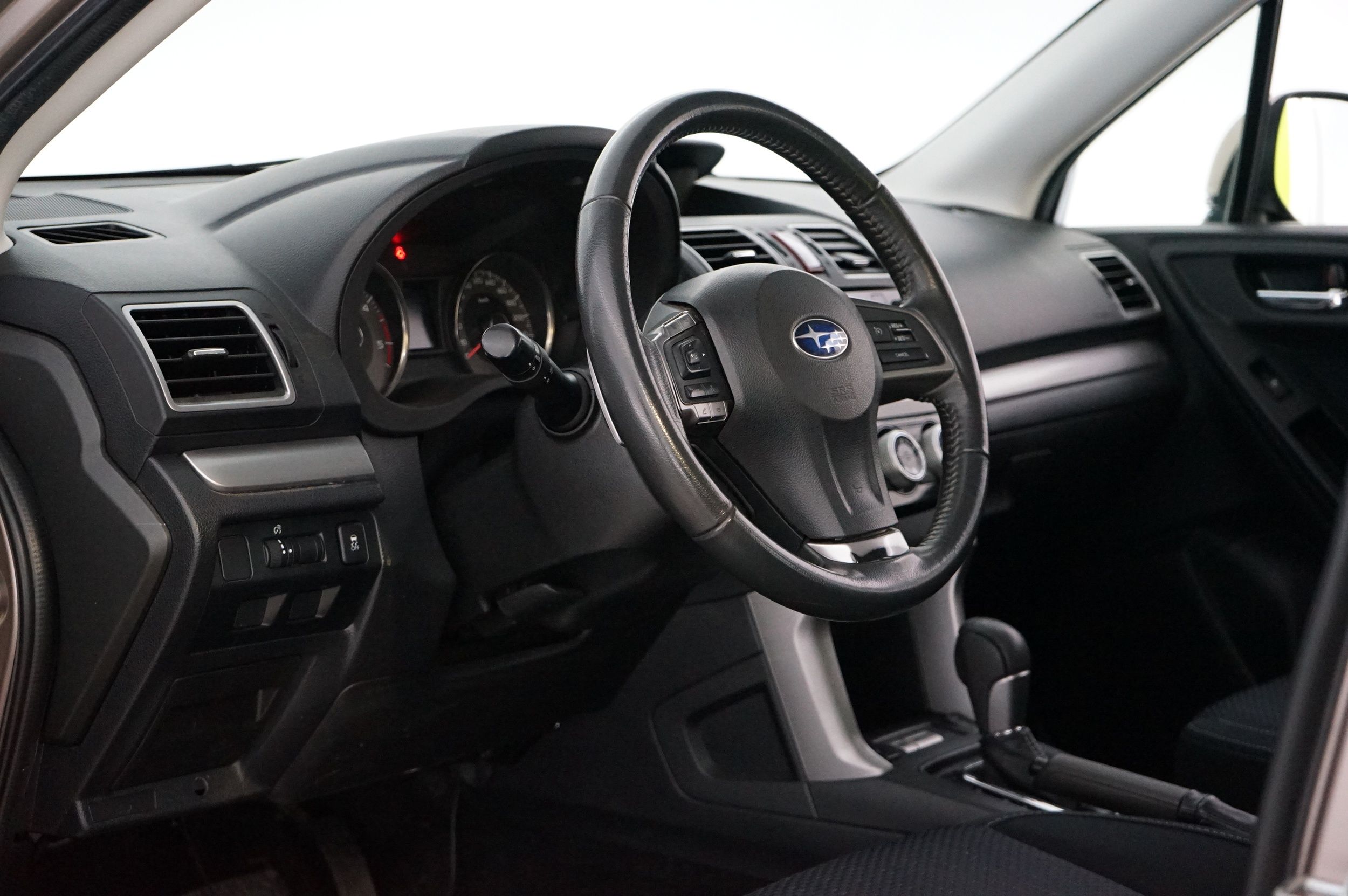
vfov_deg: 21.5
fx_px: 2357
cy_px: 448
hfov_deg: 31.9
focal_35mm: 63
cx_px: 674
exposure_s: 1/30
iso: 6400
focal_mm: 63
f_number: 5.6
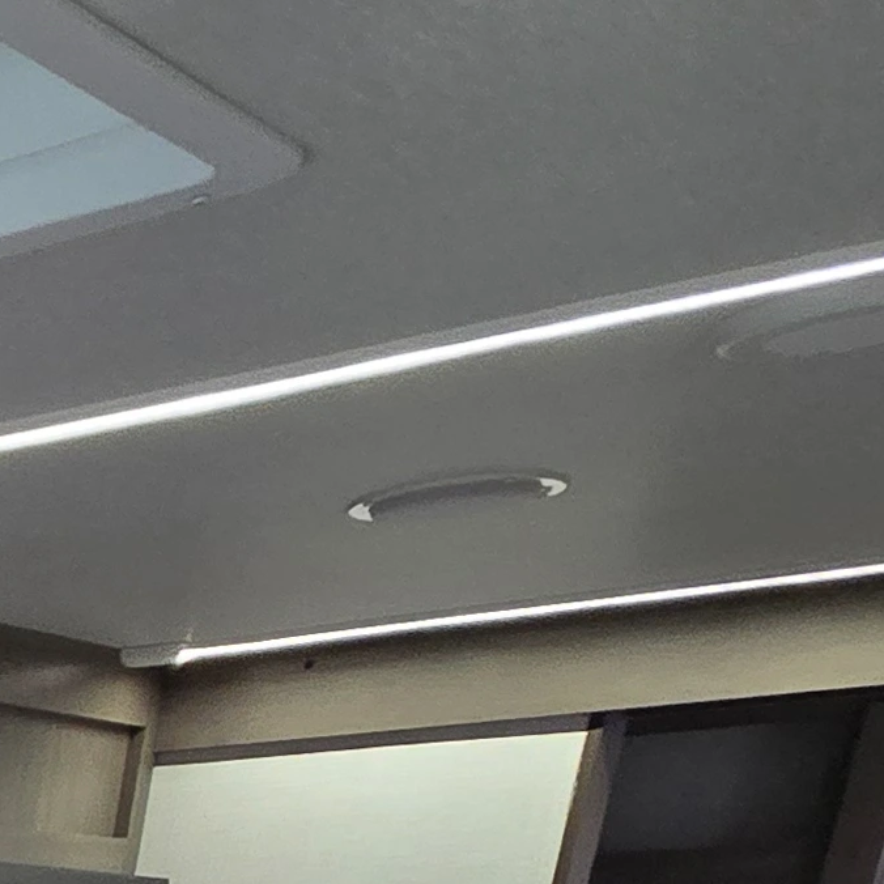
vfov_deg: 17.2
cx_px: -1092
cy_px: 1836
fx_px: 1965
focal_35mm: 68
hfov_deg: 16.1
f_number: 2.2
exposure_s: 1/71.5
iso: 125
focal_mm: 2.2
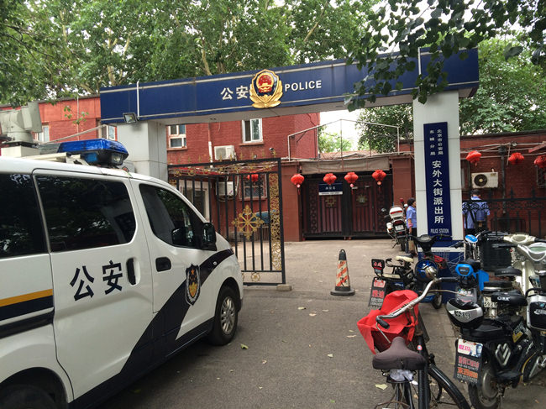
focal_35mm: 29
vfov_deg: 48.2
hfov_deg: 61.7
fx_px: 457
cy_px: 204
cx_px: 273
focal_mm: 4.15
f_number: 2.2
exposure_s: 1/50
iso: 50
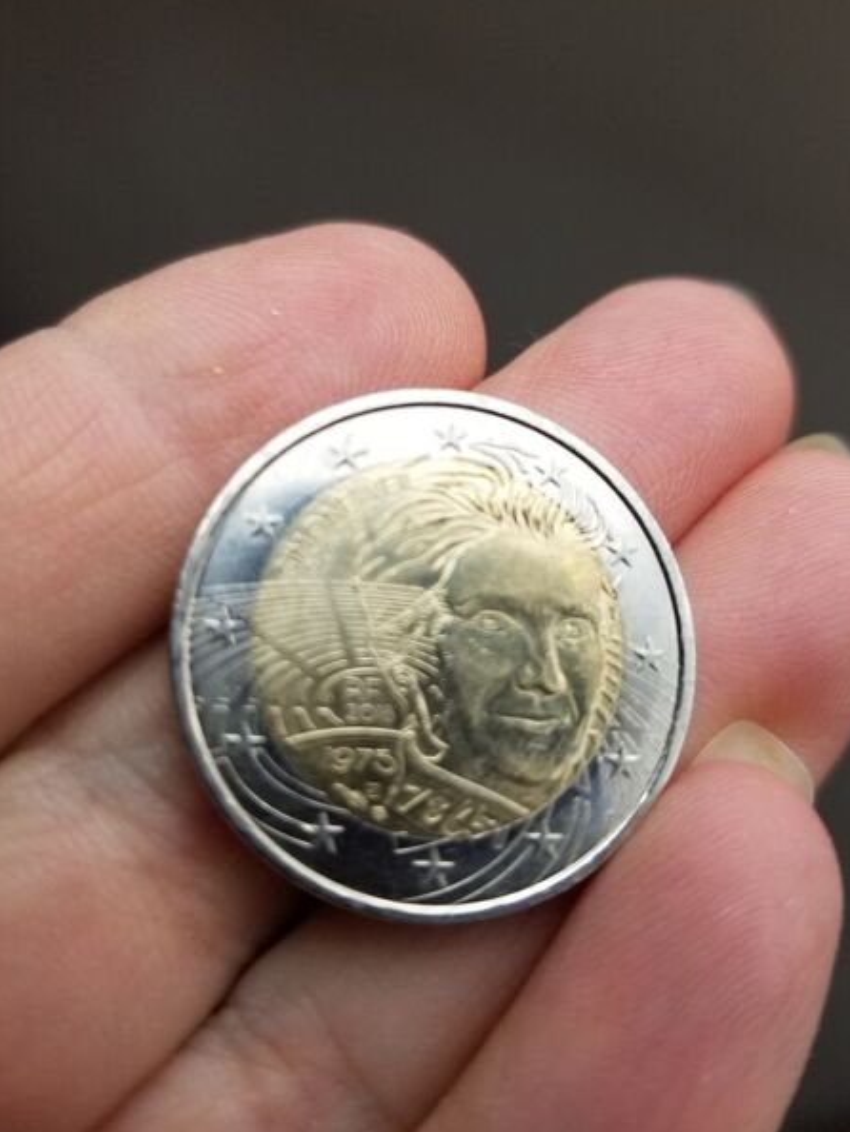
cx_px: 408
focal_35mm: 28
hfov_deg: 49.8
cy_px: 558
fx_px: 916
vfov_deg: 63.4
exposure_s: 1/496
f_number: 1.7
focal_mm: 4.25
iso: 50
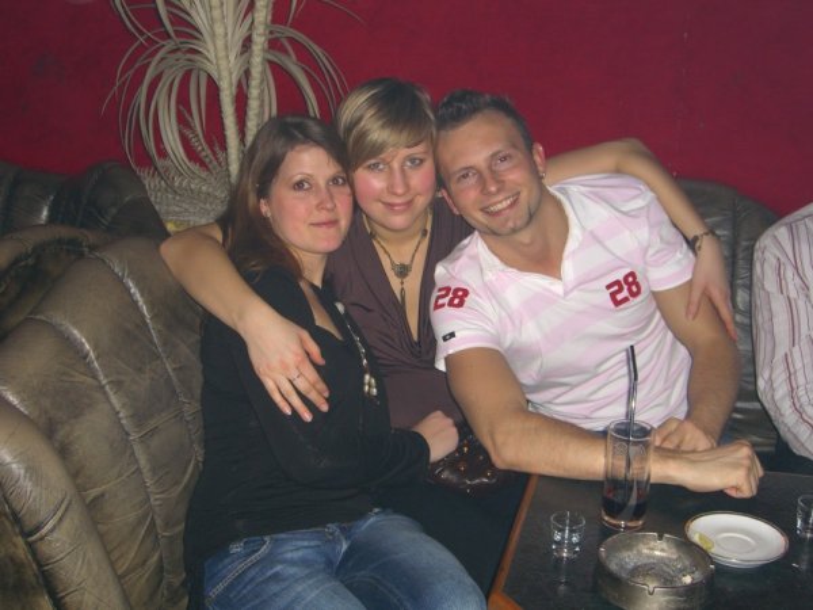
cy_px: 305
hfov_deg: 41.2
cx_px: 406
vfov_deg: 31.5
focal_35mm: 46
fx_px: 1080
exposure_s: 1/60
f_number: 3.1
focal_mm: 9.5
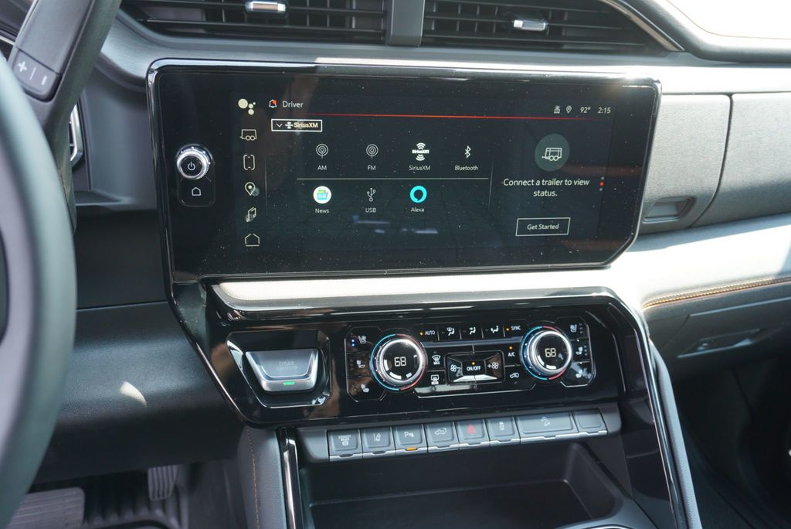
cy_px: 264
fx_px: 627
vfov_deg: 45.7
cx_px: 396
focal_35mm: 28
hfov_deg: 64.5
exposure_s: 1/60
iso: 160
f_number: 4
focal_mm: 19
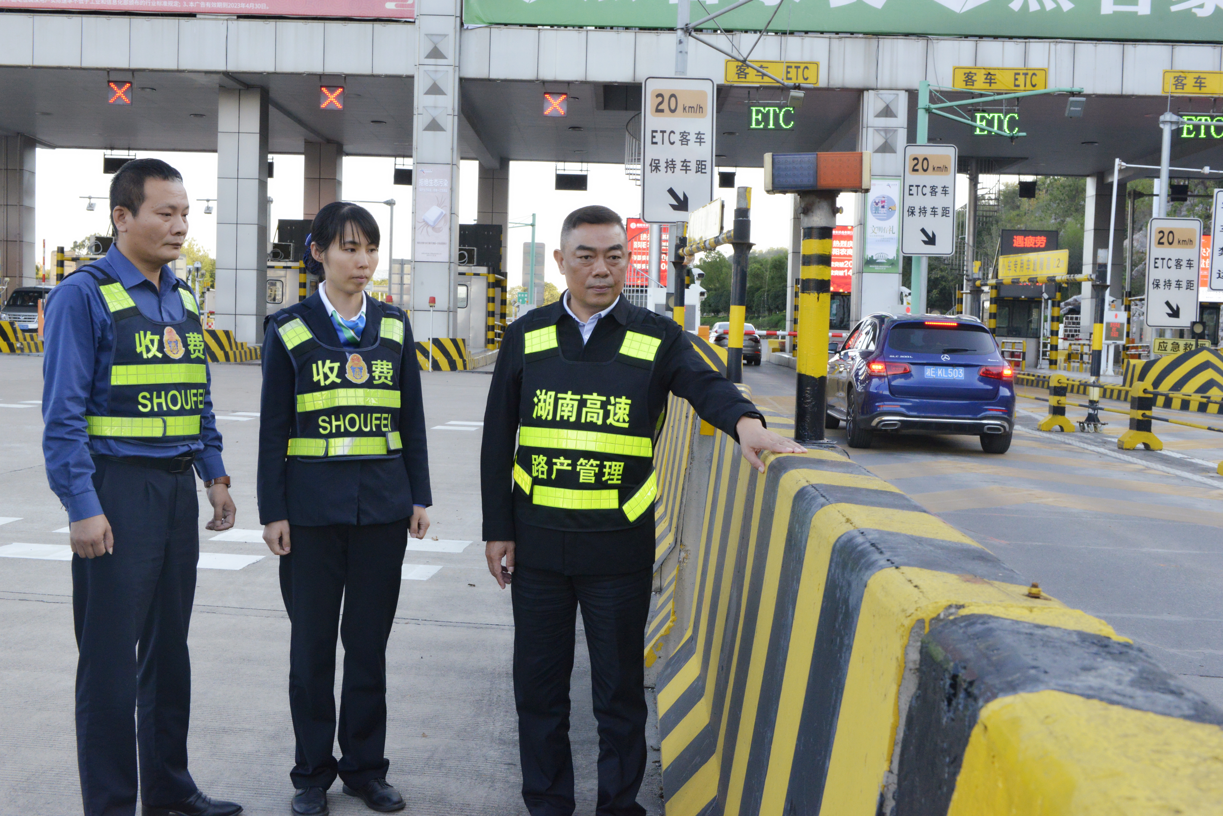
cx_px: 612
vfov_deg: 31.9
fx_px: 1427
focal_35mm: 42
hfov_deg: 46.4
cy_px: 408
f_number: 10
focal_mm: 42
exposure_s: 1/320
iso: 3200
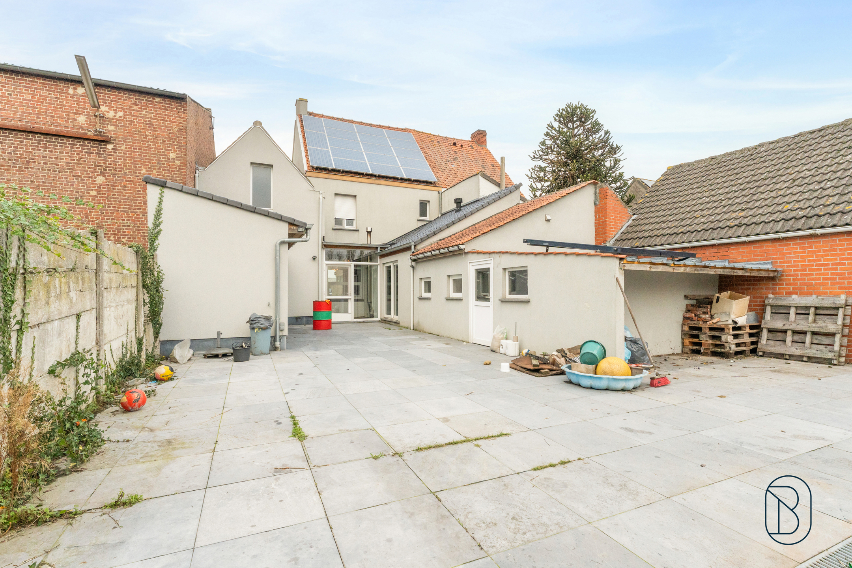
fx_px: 402
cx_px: 426
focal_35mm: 17
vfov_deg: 70.4
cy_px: 284
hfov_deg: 93.3
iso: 1600
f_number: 11
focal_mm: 17
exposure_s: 1/500
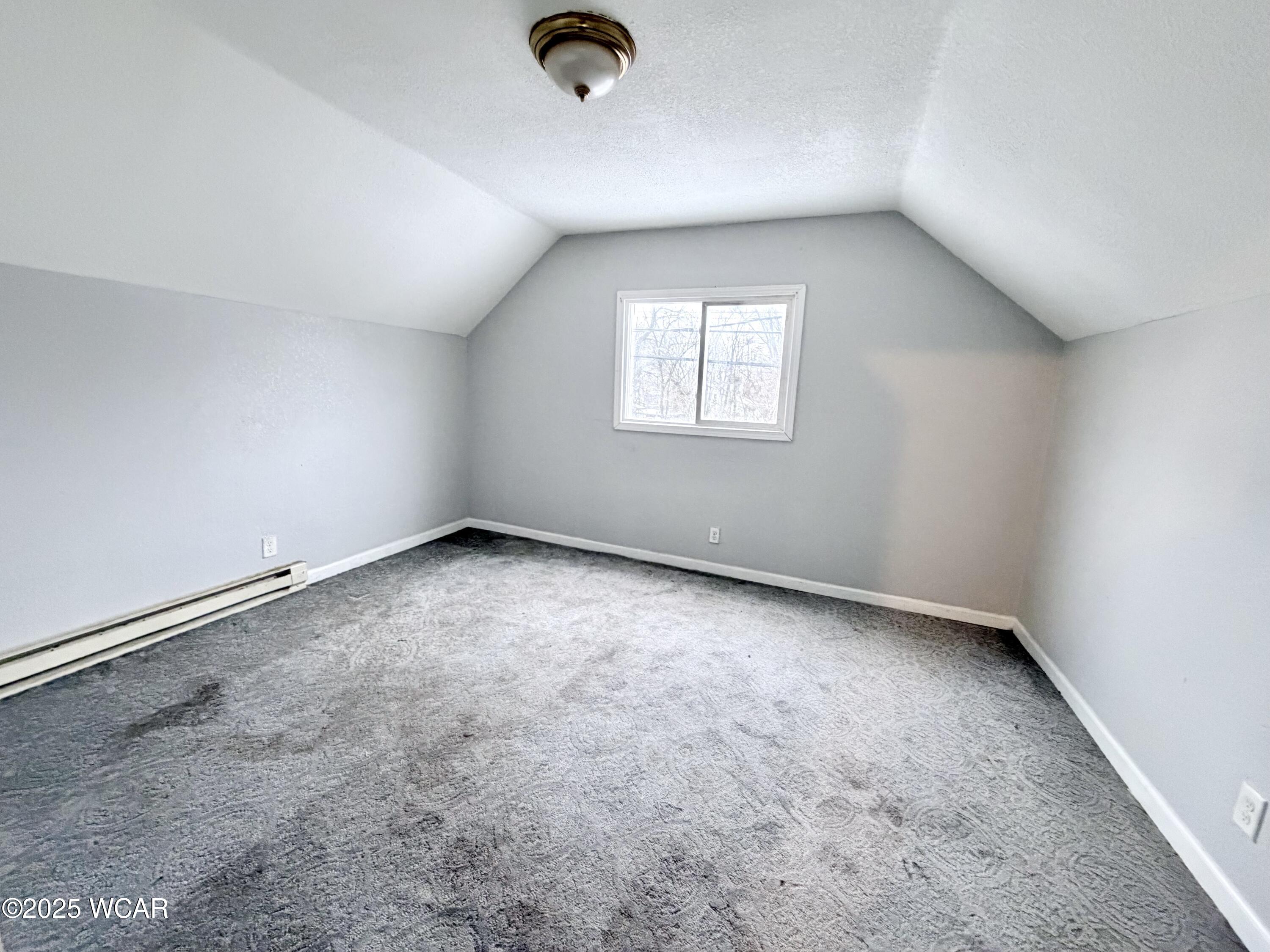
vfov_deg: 85.7
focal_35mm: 14
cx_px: 635
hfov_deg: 102.1
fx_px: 514
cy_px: 476
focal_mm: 2.22
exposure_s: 1/60
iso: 640
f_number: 2.2
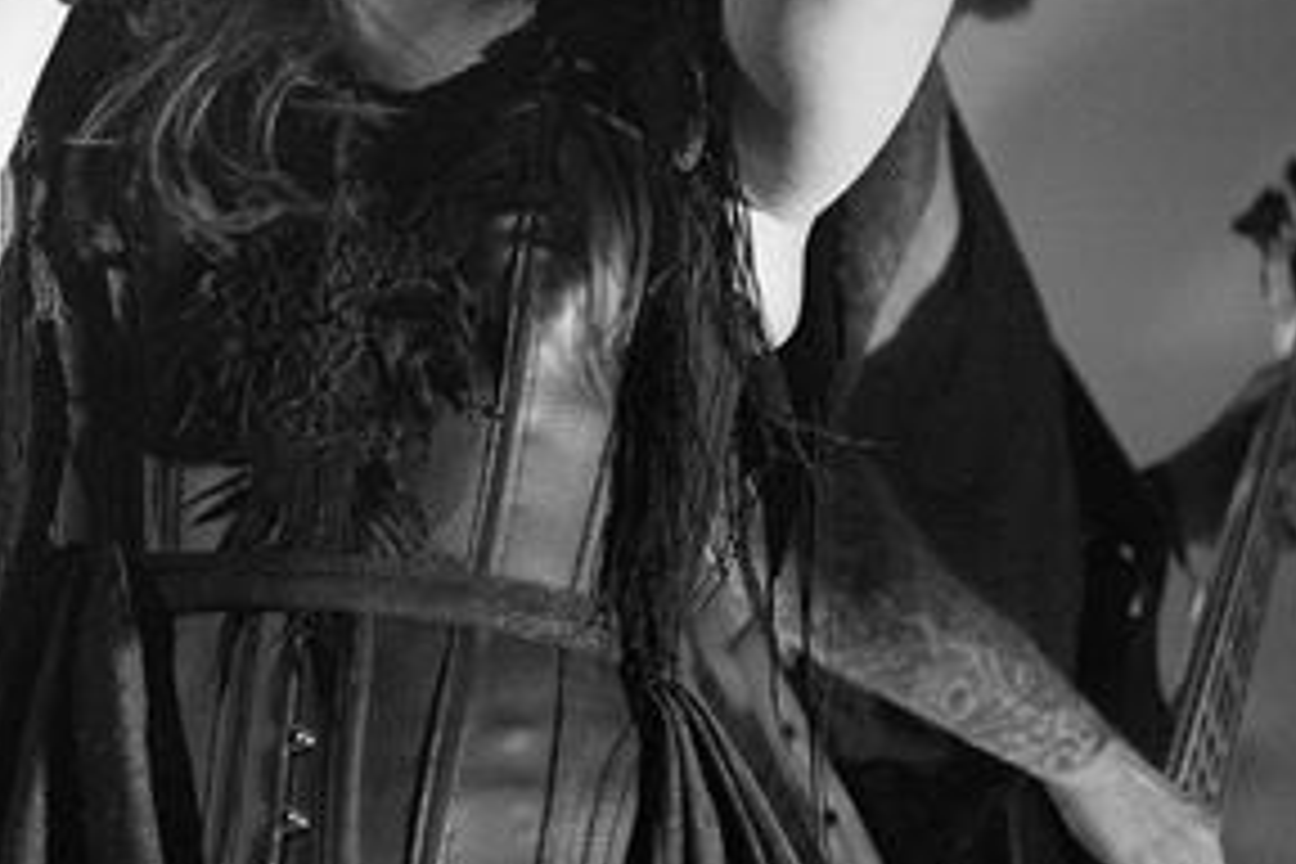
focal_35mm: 125
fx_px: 4500
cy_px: 36
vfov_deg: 10.9
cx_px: -252
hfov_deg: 15.8
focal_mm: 50
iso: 2500
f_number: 1.8
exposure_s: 1/500
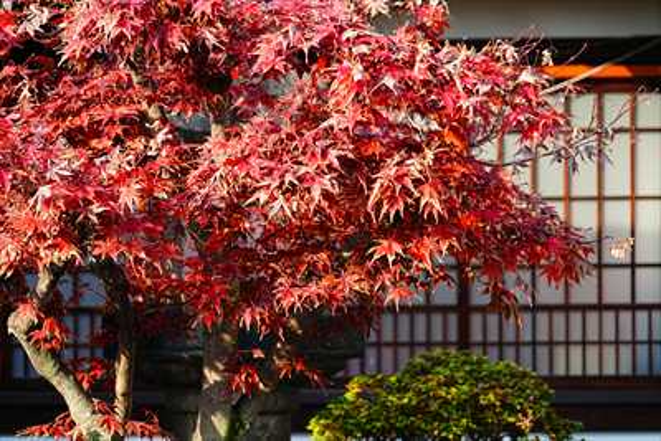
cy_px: 220
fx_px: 3049
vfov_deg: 8.3
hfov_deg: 12.4
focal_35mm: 166
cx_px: 330
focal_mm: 166
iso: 320
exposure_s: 1/200
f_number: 6.3
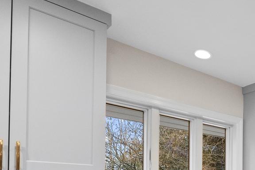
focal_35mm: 40
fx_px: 283
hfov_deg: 39.3
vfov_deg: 29.9
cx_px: 283
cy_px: 189
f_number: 5
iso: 2000
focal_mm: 16
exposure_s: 1/25
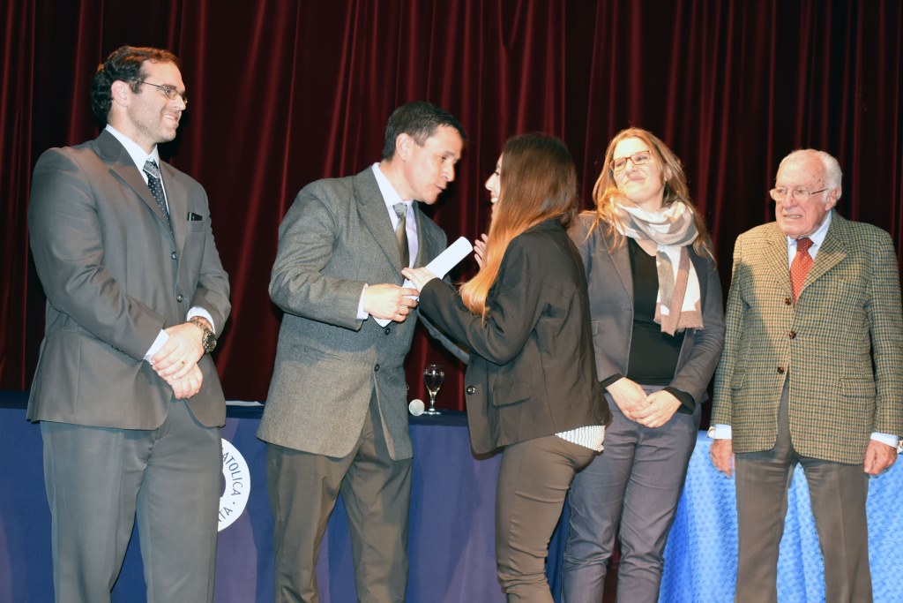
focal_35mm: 48
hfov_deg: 41.1
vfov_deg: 28.1
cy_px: 302
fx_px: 1204
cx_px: 452
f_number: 5
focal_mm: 32
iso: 800
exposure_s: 1/60
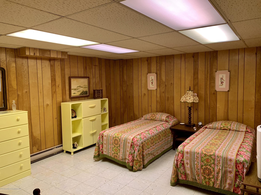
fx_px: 196
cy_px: 98
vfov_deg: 53.1
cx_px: 130
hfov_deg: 67.3
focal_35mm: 26
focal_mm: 4.25
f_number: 1.8
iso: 80
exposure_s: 1/60
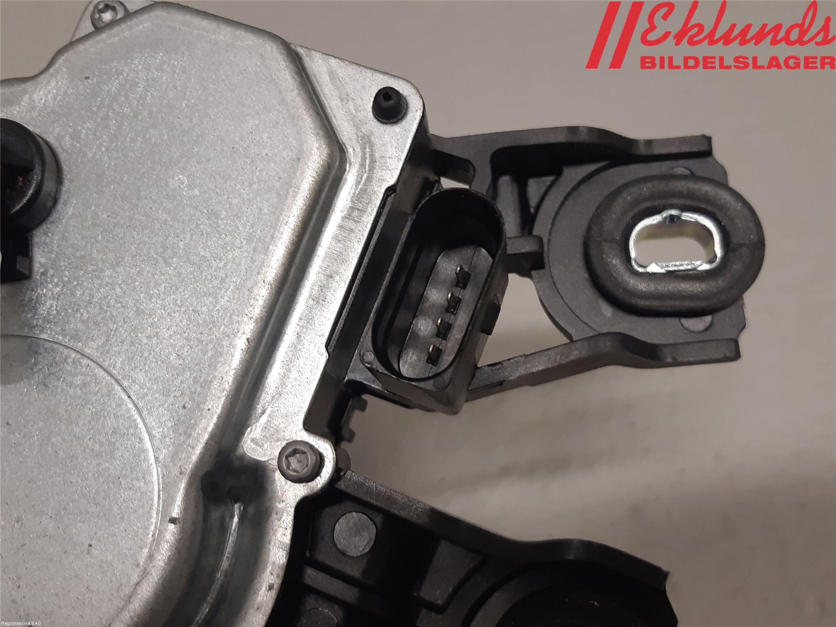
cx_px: 418
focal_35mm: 26
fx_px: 628
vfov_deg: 53.1
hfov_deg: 67.3
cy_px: 314
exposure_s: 1/50
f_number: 1.7
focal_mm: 3.93
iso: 80
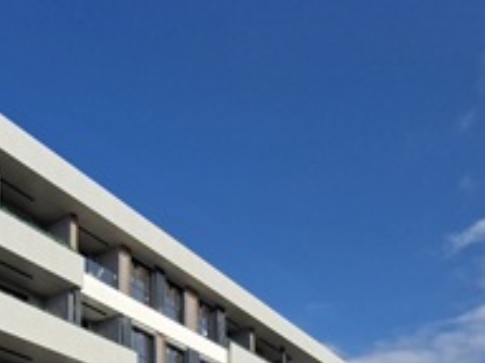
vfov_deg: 26.3
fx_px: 644
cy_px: 484
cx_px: 141
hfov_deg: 40.4
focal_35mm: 46
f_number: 2.2
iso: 50
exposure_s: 1/2088
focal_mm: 1.74
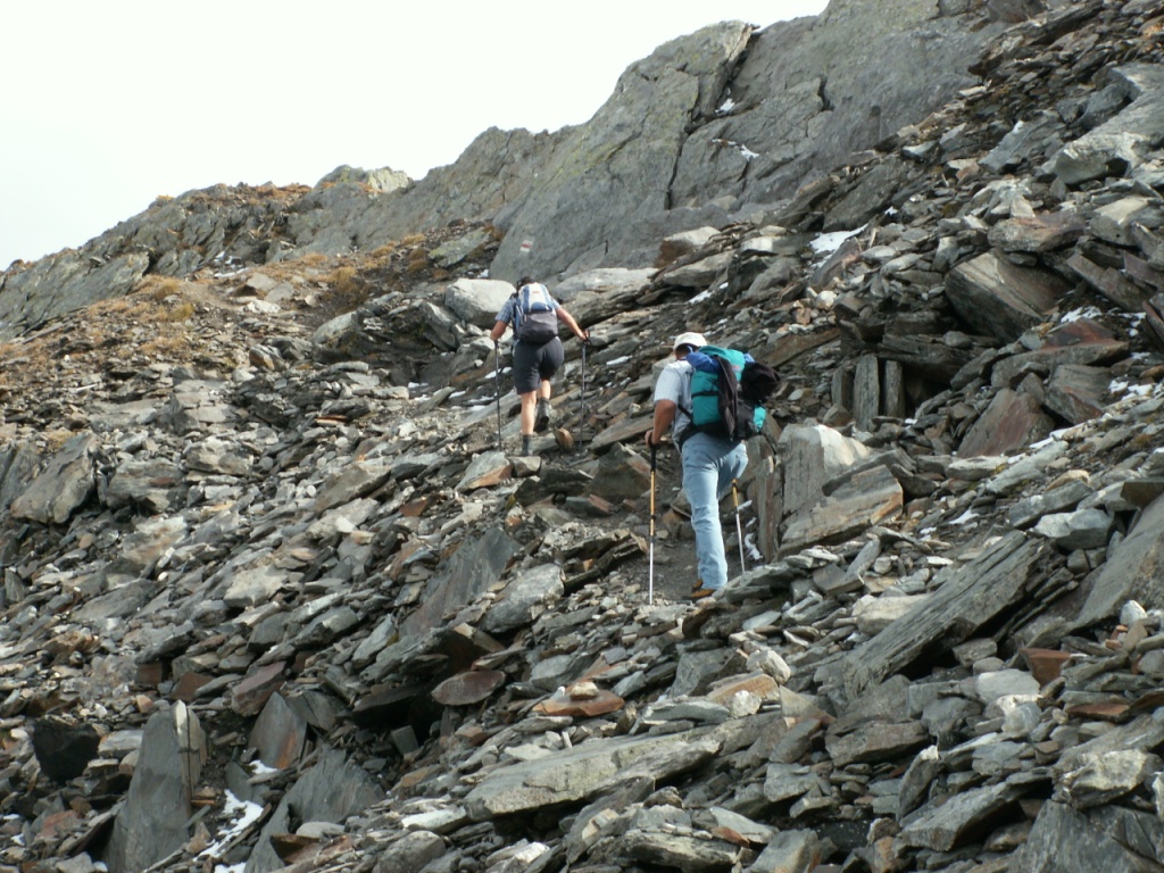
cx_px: 582
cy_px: 436
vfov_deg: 12.6
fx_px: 3968
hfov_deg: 16.7
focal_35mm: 118
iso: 50
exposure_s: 1/80
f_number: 7.1
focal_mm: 19.32
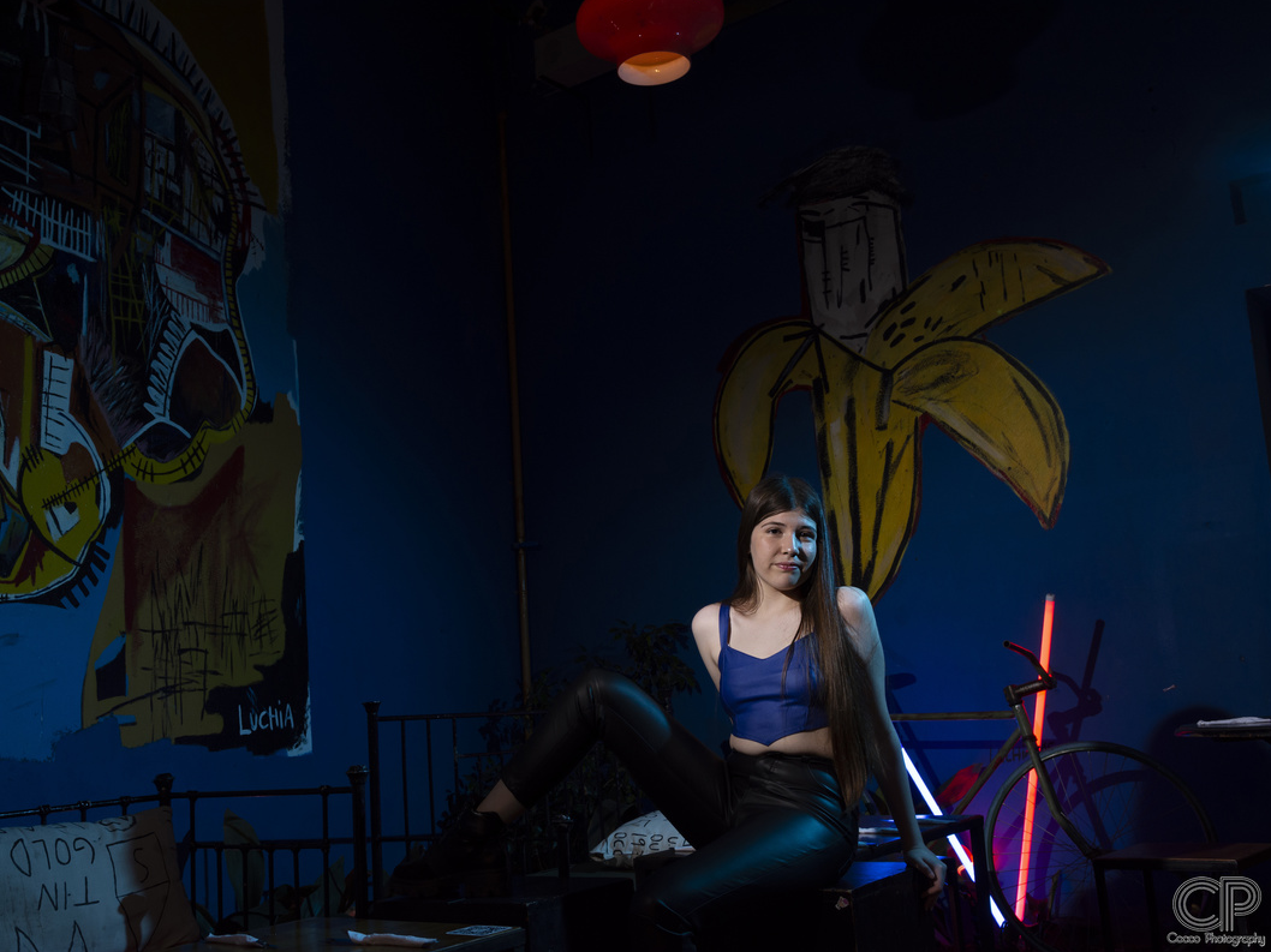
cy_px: 474
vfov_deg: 39.6
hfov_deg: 51.2
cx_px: 557
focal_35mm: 36
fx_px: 1322
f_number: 6.3
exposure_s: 1/50
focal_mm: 22
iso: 320
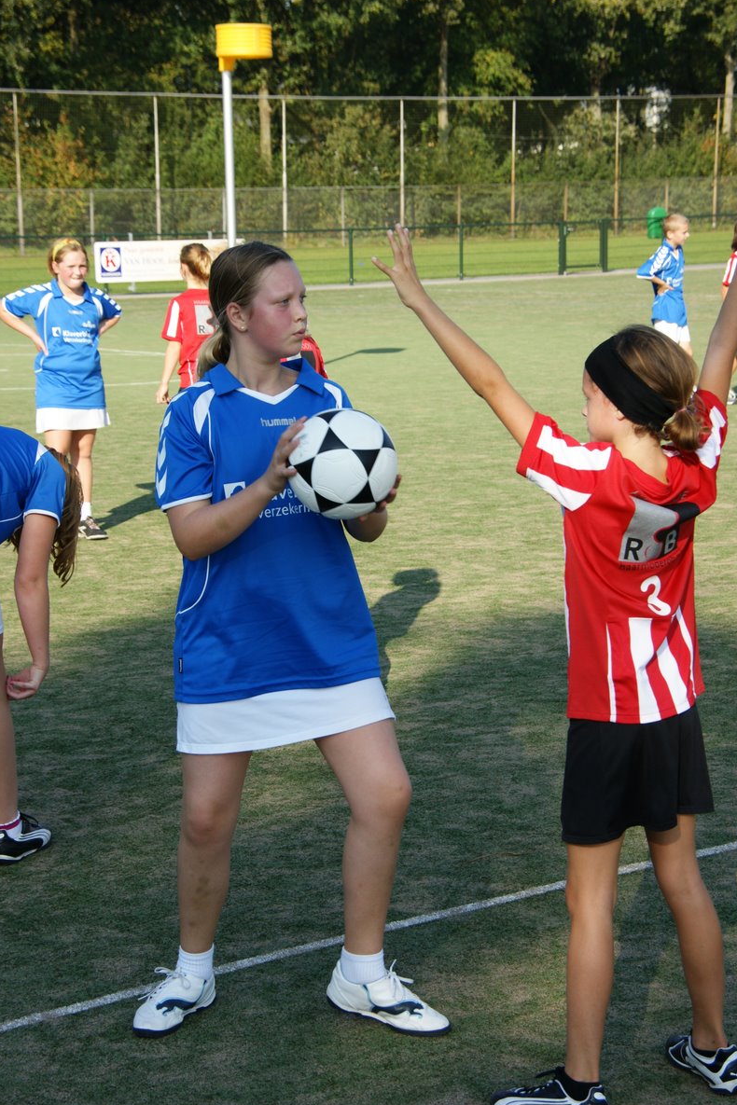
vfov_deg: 24.3
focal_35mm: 84
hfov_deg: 16.4
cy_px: 554
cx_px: 371
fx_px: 2564
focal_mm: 55
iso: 200
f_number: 7.1
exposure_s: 1/400
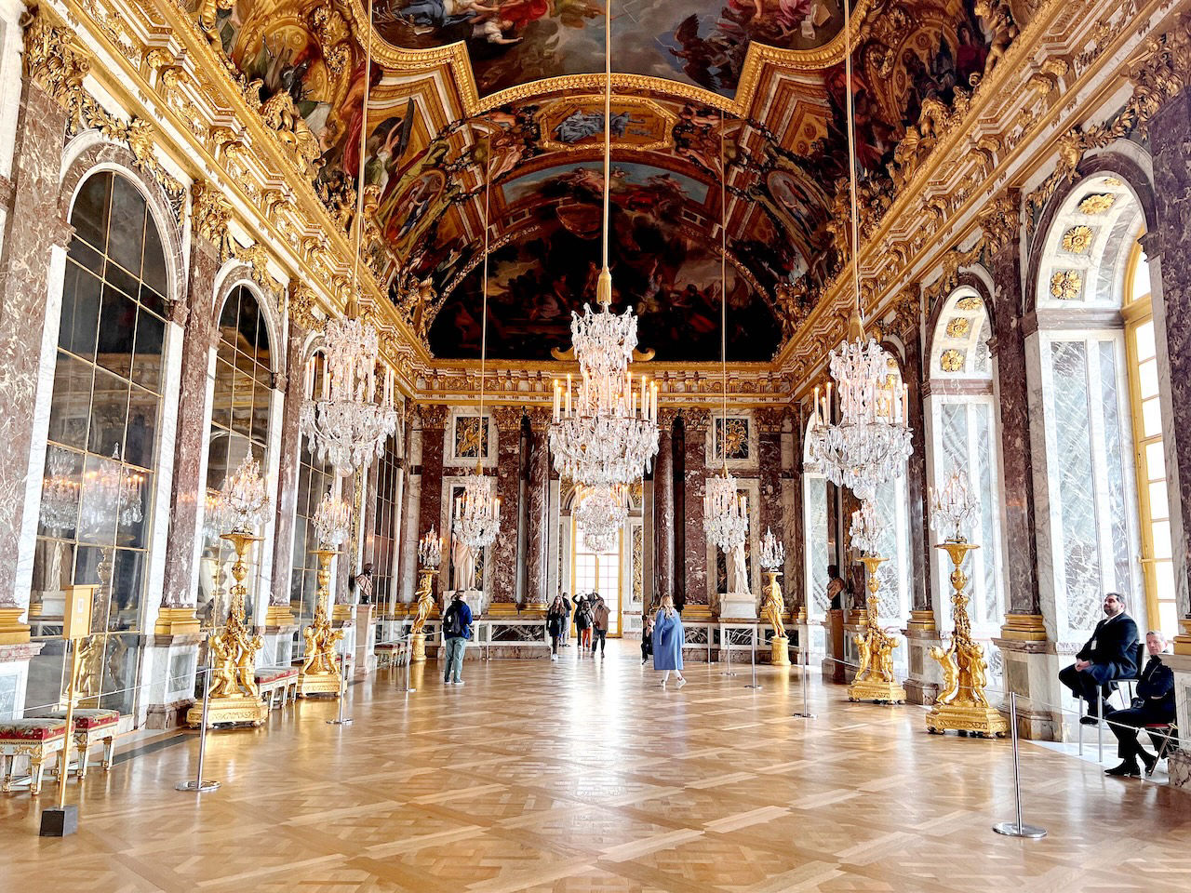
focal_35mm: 26
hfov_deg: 67.3
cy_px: 446
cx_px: 596
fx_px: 895
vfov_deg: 53.1
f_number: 1.5
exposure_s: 1/100
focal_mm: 5.7
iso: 100
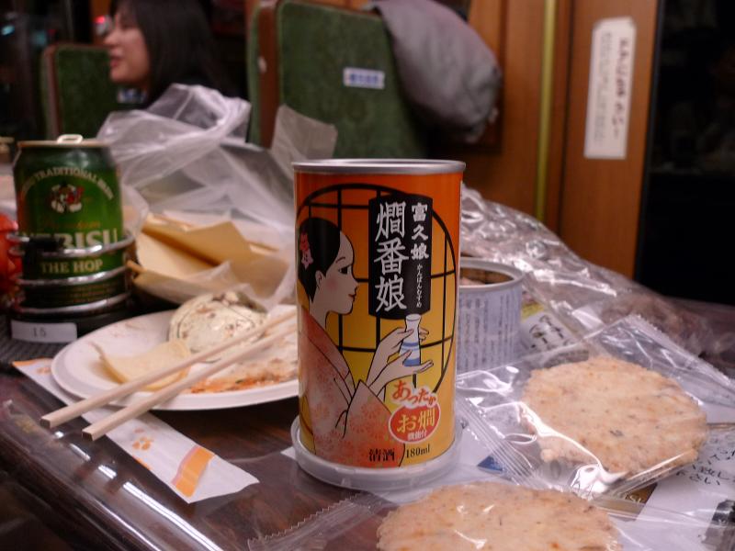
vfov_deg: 48.2
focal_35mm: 29
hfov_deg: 61.7
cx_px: 368
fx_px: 616
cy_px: 276
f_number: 2
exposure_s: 1/30
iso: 200
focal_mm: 5.1
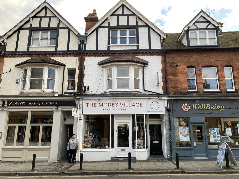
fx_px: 180
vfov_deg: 53.1
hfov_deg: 67.3
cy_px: 90
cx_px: 120
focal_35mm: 26
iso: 32
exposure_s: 1/136
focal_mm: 4.25
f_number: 1.8
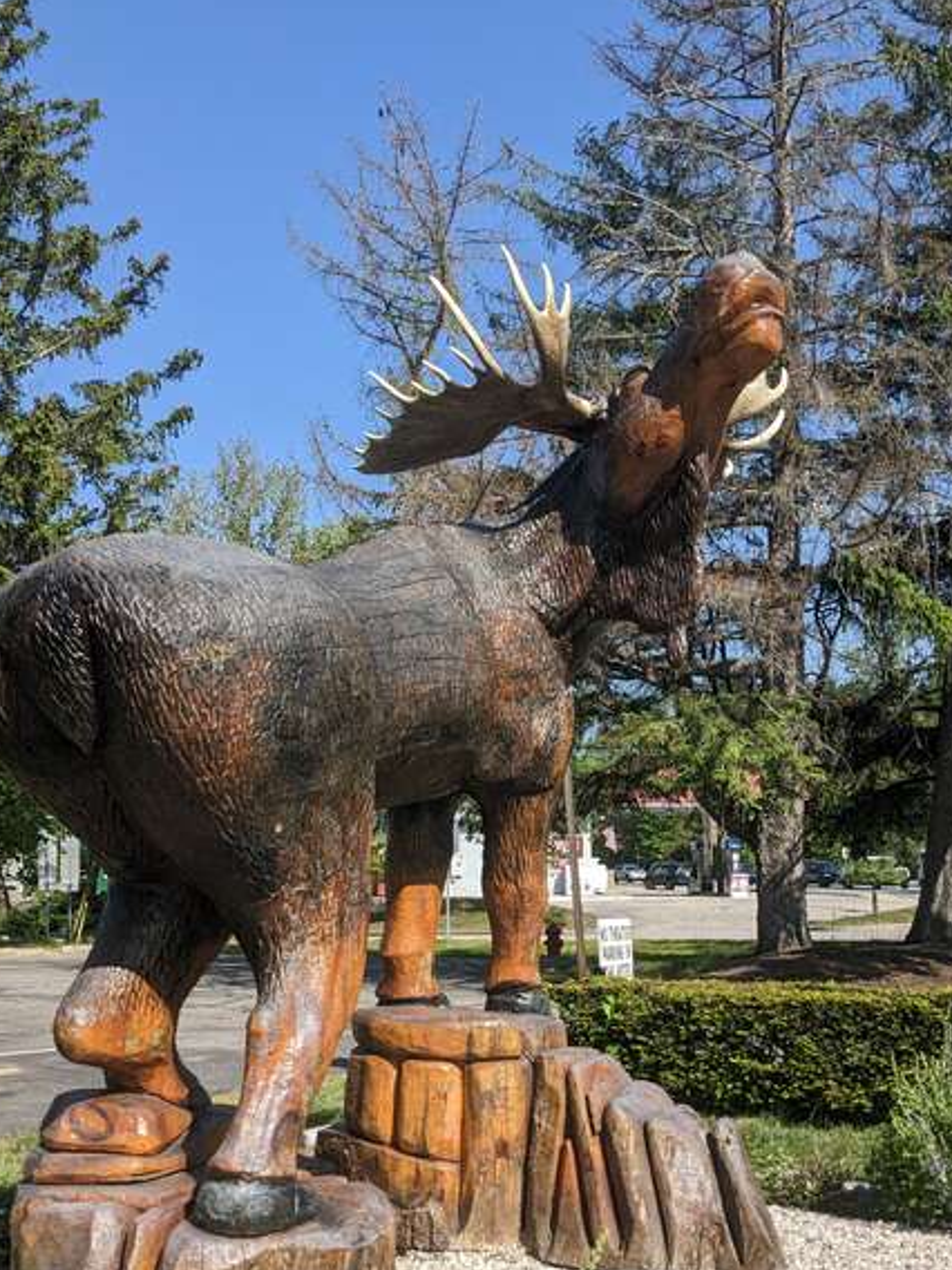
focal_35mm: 38
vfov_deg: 48.4
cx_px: 492
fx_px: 1393
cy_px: 814
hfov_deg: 37.7
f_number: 1.73
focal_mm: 4.38
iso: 58
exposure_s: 1/2933
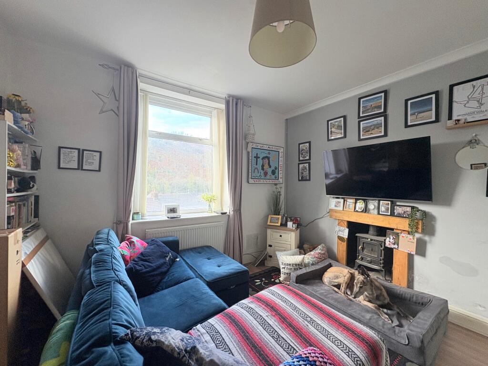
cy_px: 183
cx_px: 244
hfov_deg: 102.1
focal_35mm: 14
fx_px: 197
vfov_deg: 85.7
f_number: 2.2
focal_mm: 2.22
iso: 100
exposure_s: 1/99
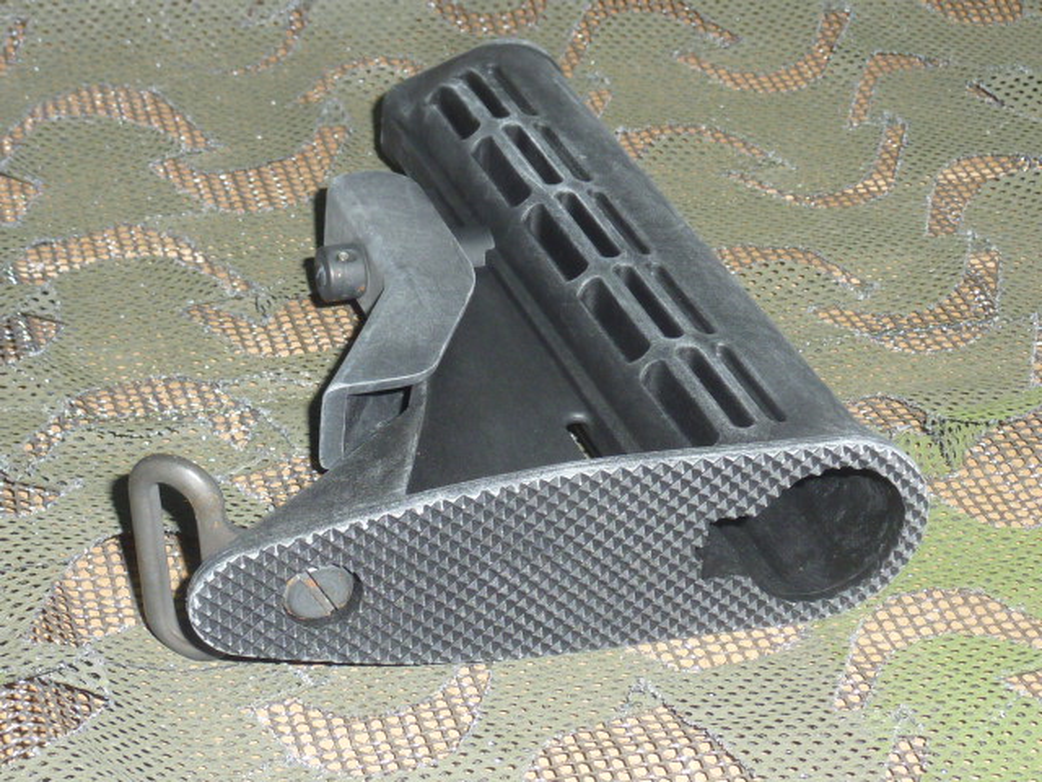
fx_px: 2288
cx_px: 521
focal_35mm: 76
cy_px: 391
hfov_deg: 25.7
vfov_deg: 19.4
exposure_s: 1/30
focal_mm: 6.9
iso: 100
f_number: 3.7
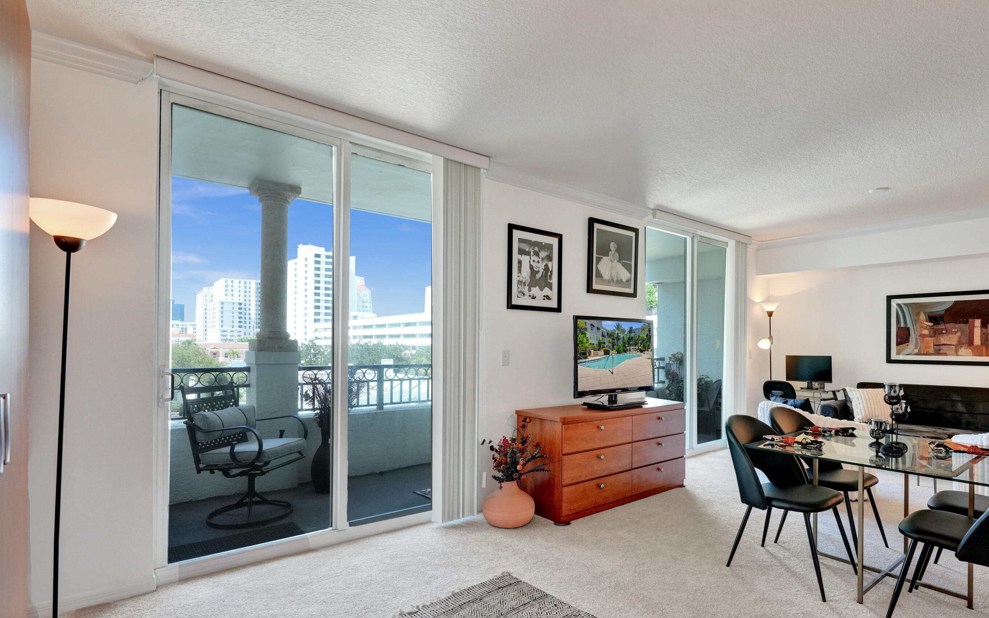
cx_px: 543
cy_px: 343
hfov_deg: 90.8
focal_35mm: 18
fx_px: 485
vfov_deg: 64.8
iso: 1600
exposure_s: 1/200
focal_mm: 16
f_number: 5.6
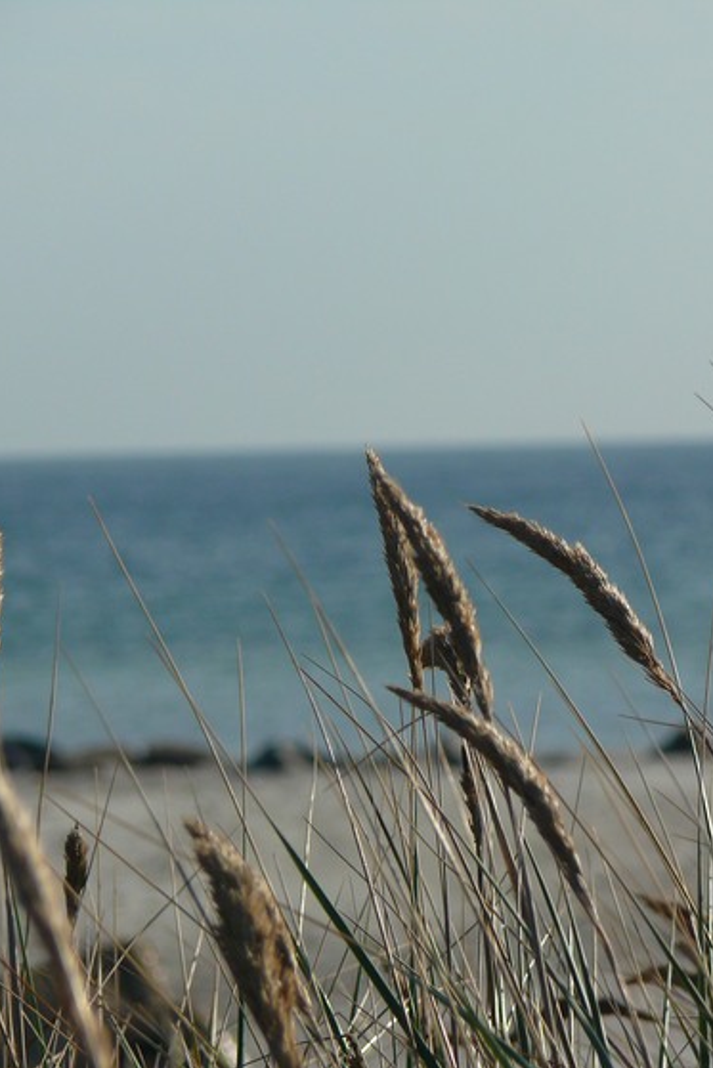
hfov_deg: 3.4
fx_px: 11964
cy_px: 535
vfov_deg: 5.1
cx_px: 616
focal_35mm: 403
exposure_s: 1/250
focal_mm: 61.1
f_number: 5.6
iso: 100
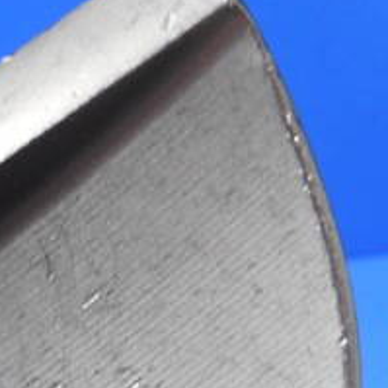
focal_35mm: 71
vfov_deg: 24.0
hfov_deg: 22.0
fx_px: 900
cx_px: -111
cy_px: 302
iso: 125
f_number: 3.7
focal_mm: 4.5
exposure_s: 1/30
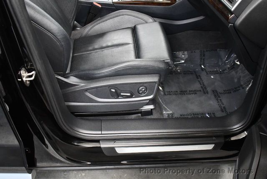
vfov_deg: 37.0
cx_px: 134
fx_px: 267
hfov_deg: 53.1
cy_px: 90
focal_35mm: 36
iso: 3200
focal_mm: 18
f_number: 3.5
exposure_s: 1/80
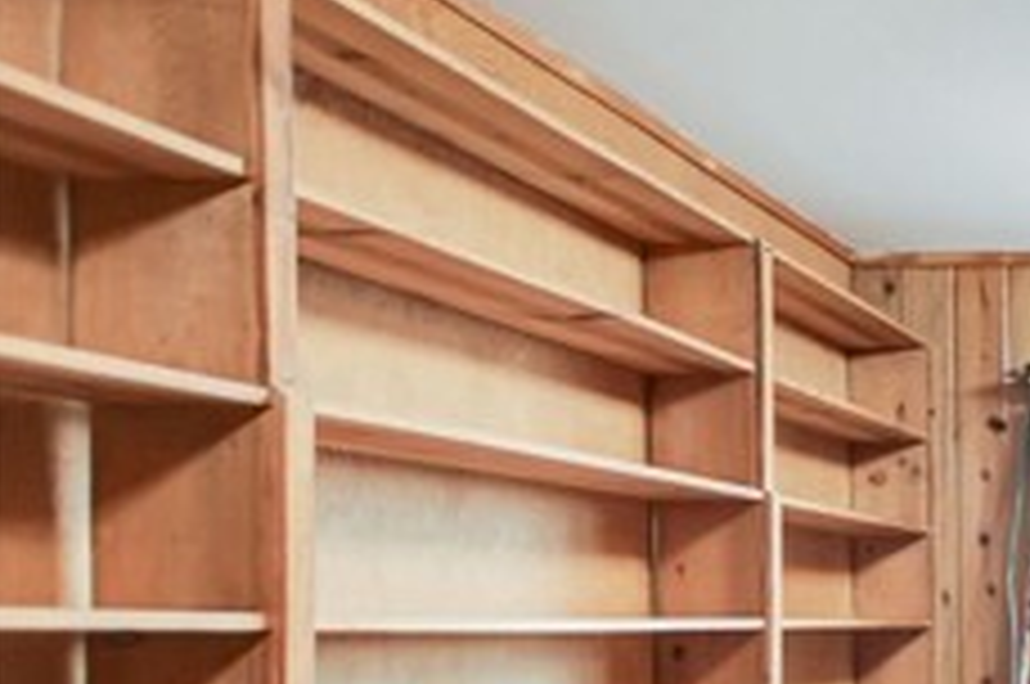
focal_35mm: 42
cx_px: 1430
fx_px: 1200
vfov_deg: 30.8
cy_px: 578
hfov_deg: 31.6
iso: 800
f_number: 3.5
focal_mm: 10
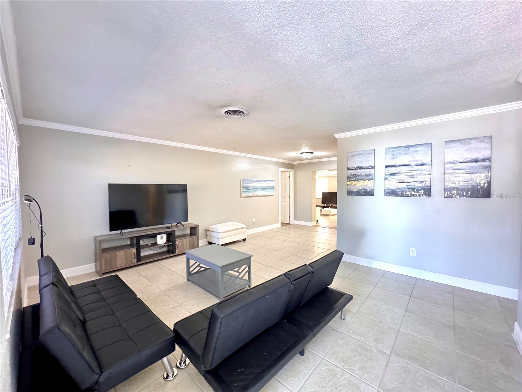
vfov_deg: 85.7
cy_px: 196
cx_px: 261
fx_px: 211
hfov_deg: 102.1
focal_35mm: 14
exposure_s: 1/60
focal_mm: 2.22
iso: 800
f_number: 2.2
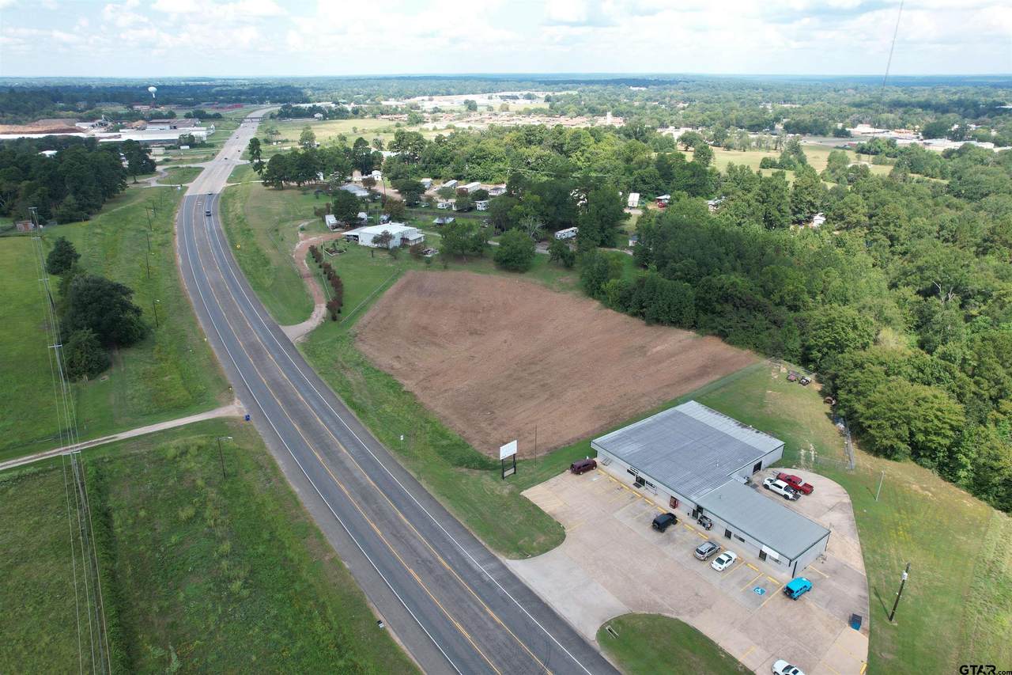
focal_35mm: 22
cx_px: 506
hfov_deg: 78.6
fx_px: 618
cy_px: 338
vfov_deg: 57.2
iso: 100
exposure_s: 1/725
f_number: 2.8
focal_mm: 8.38
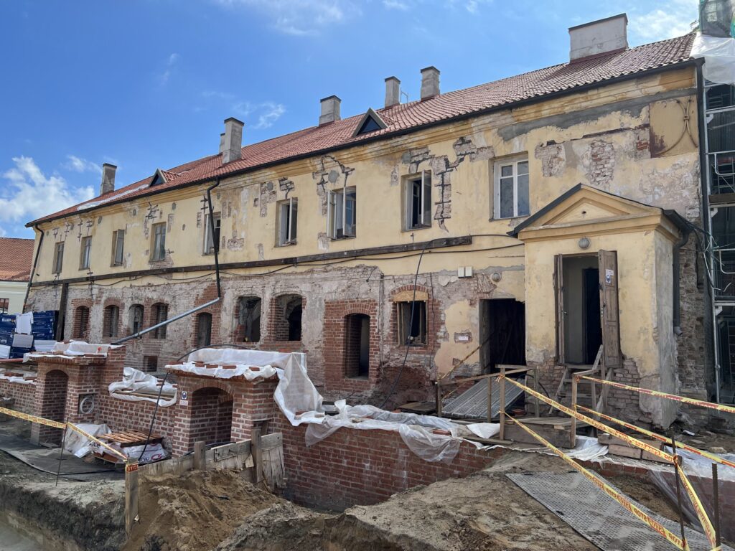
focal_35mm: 26
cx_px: 368
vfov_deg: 53.1
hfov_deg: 67.3
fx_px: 552
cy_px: 276
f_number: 1.5
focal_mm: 5.7
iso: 50
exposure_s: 1/2632
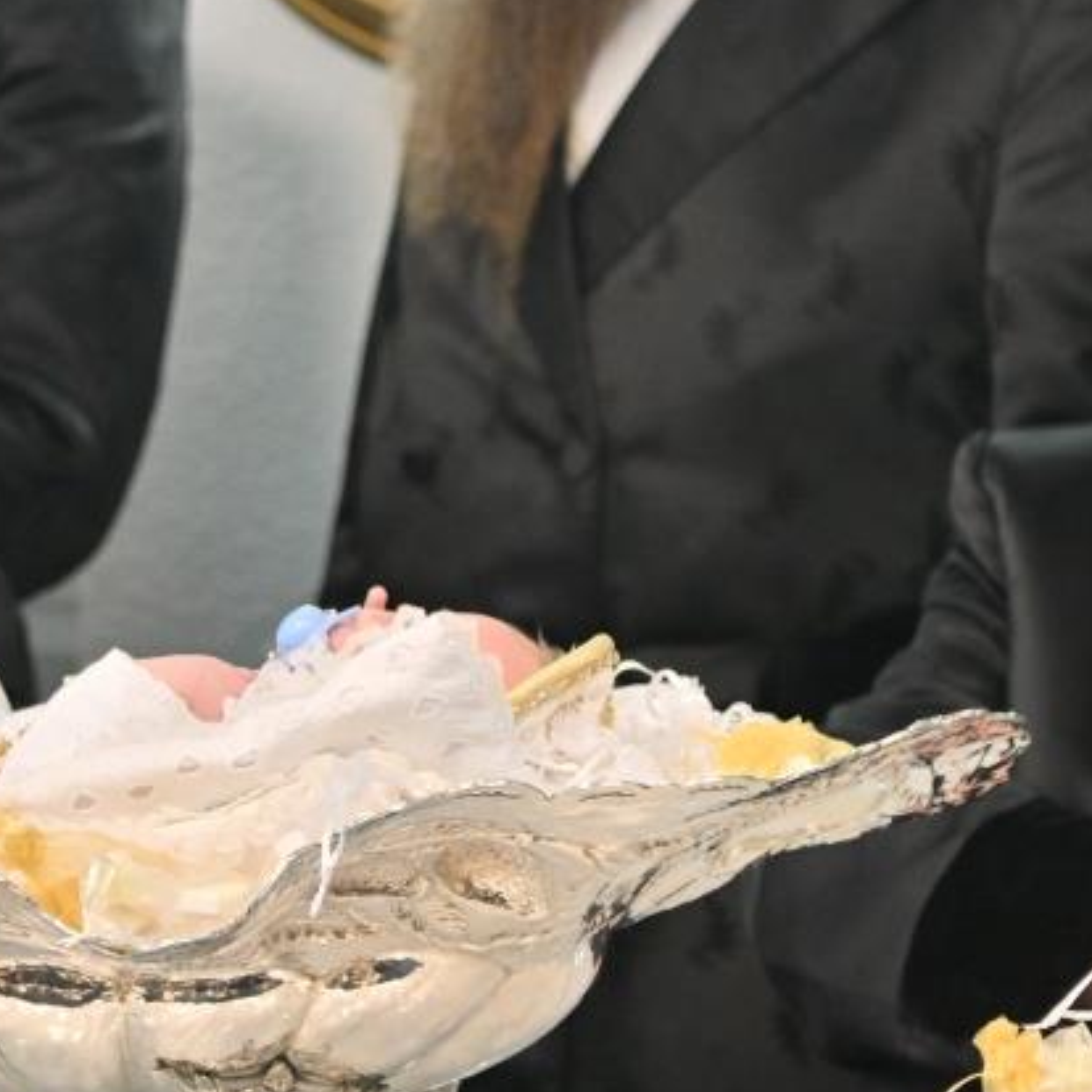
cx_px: 216
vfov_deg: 5.0
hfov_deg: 5.0
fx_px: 12599
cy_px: 588
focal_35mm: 353
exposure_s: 1/400
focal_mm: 112
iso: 640
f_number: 4
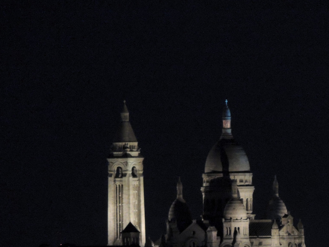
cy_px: 191
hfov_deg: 1.7
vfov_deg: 1.3
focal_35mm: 1174
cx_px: 187
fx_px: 11159
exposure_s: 1/15
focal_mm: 133.7
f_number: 5.1
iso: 1600
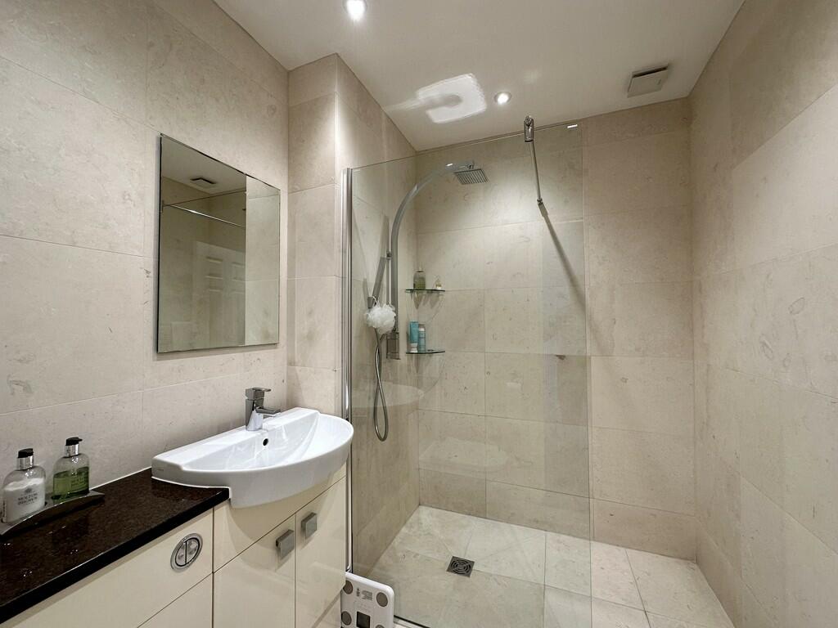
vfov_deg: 85.7
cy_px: 314
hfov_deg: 102.1
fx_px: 339
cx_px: 419
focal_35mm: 14
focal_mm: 2.22
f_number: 2.2
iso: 80
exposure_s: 1/100
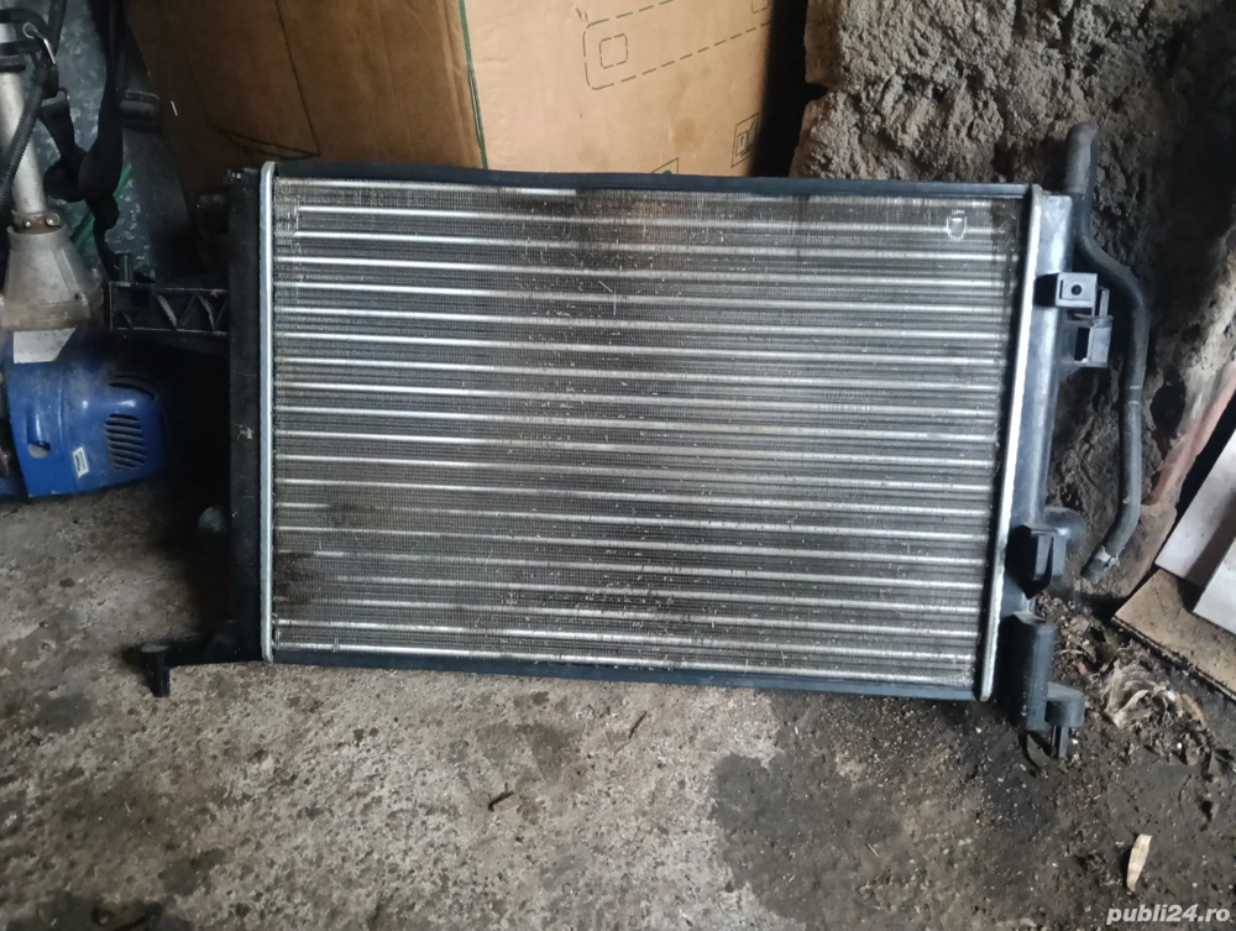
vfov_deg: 51.5
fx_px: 965
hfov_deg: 65.2
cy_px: 466
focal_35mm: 27
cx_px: 618
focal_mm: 3.98
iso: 1600
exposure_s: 1/16.7
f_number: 1.8
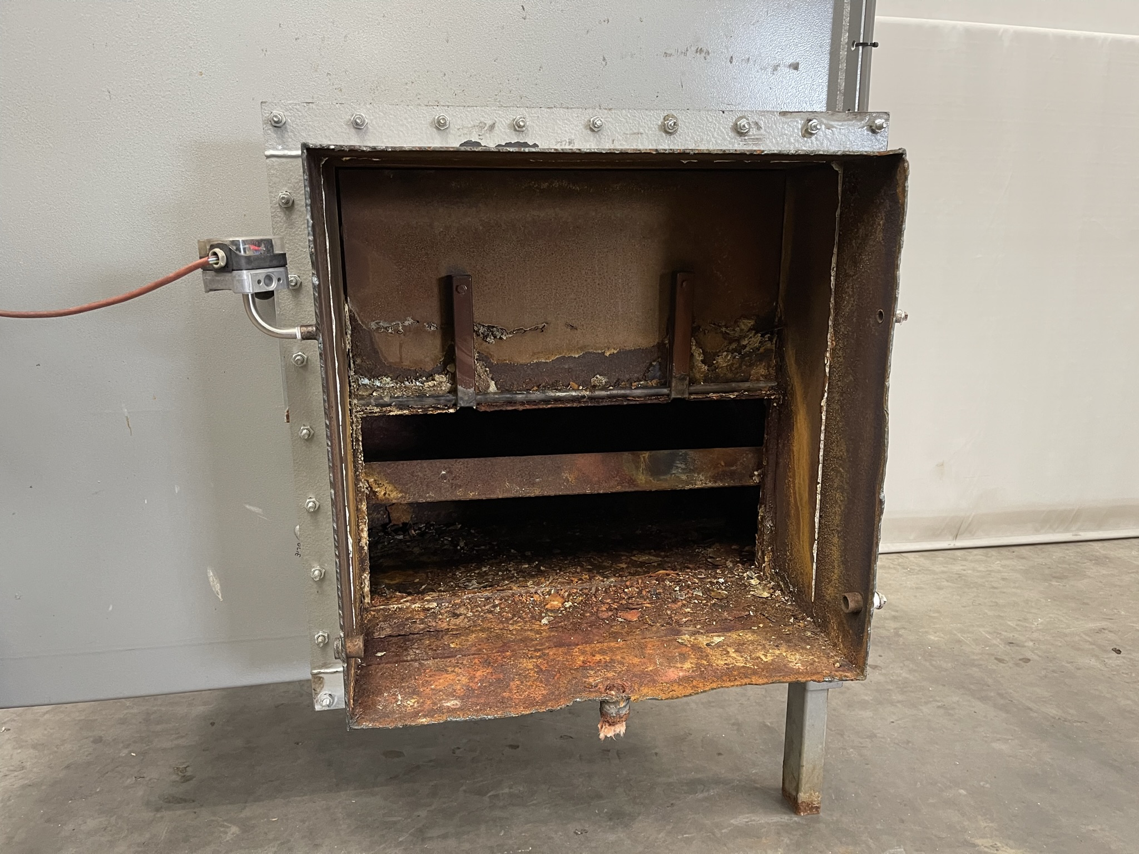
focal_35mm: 26
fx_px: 856
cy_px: 427
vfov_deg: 53.1
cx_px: 570
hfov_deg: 67.3
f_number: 1.6
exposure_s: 1/60
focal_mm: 5.1
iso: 250
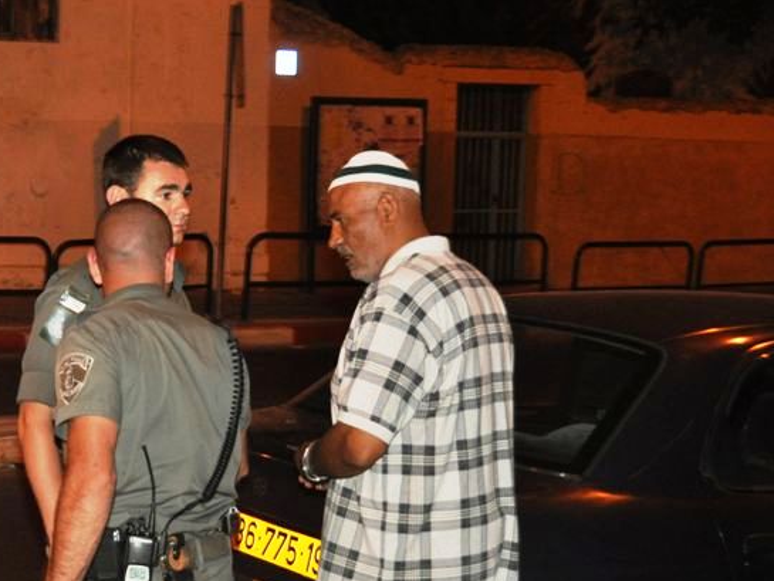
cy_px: 366
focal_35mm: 84
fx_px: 1876
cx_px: 116
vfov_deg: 17.6
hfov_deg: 22.9
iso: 800
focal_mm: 31
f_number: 4
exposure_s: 1/60
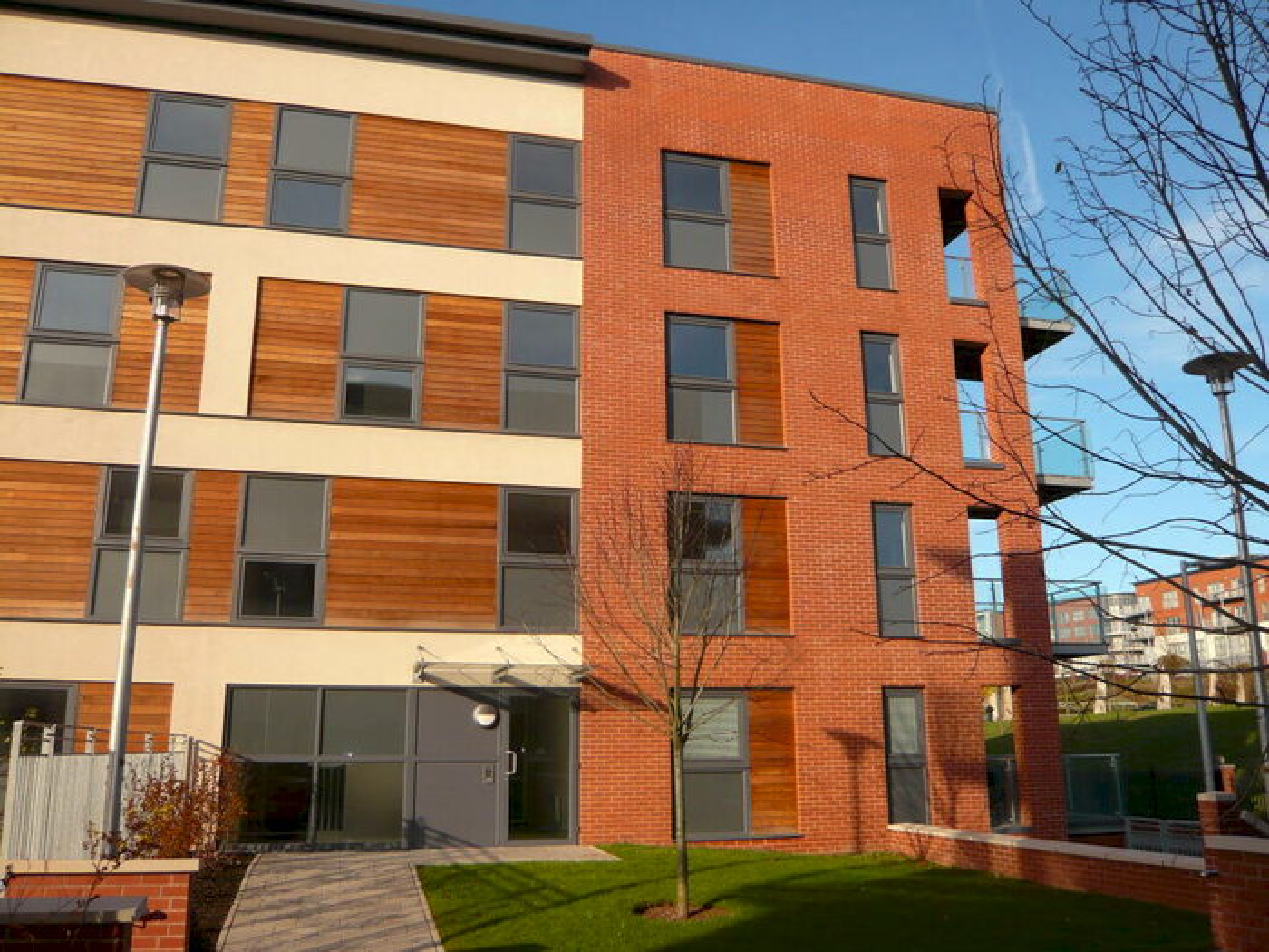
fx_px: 1026
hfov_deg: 63.4
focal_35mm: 28
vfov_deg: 49.7
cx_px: 634
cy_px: 476
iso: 100
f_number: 2.8
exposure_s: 1/800
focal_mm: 4.6
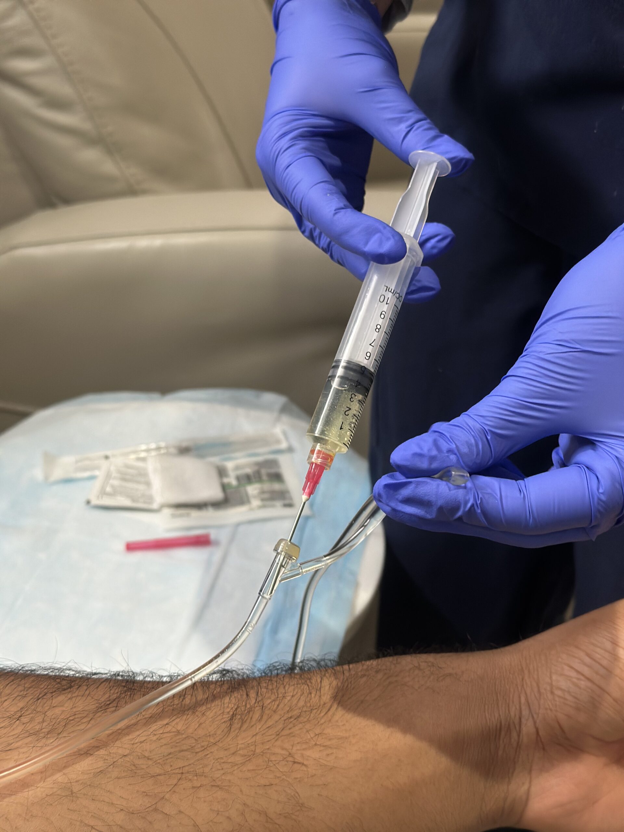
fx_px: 1154
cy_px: 416
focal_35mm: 48
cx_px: 312
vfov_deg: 39.7
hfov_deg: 30.3
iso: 250
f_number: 1.78
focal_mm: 6.86
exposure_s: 1/60
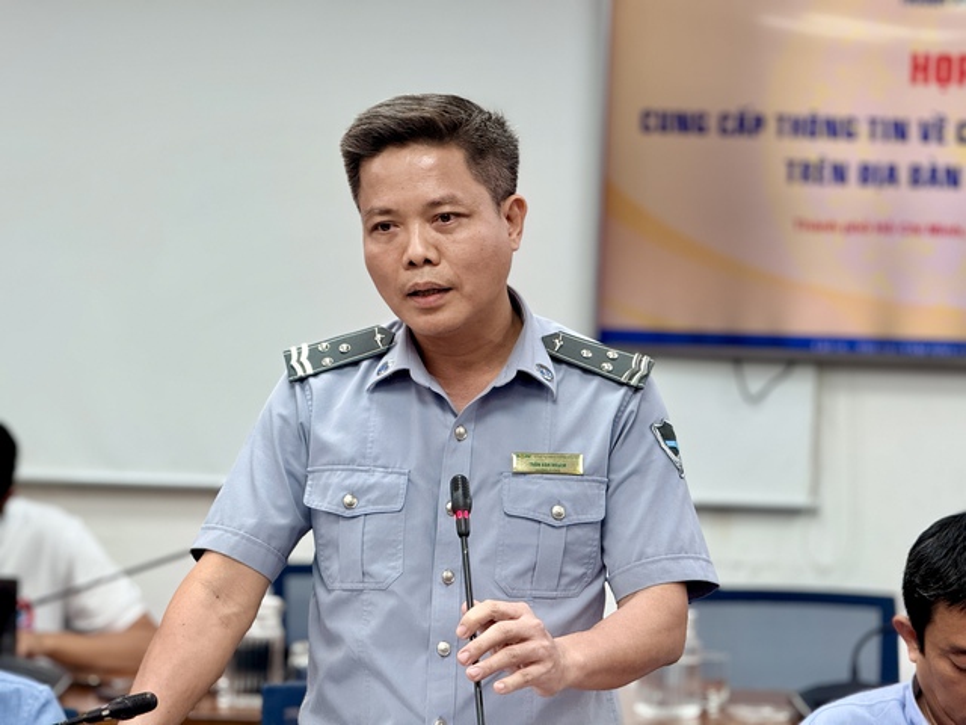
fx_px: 3349
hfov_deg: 16.4
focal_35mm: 120
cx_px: 483
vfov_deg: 12.3
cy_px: 362
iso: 100
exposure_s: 1/100
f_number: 2.8
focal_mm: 15.66
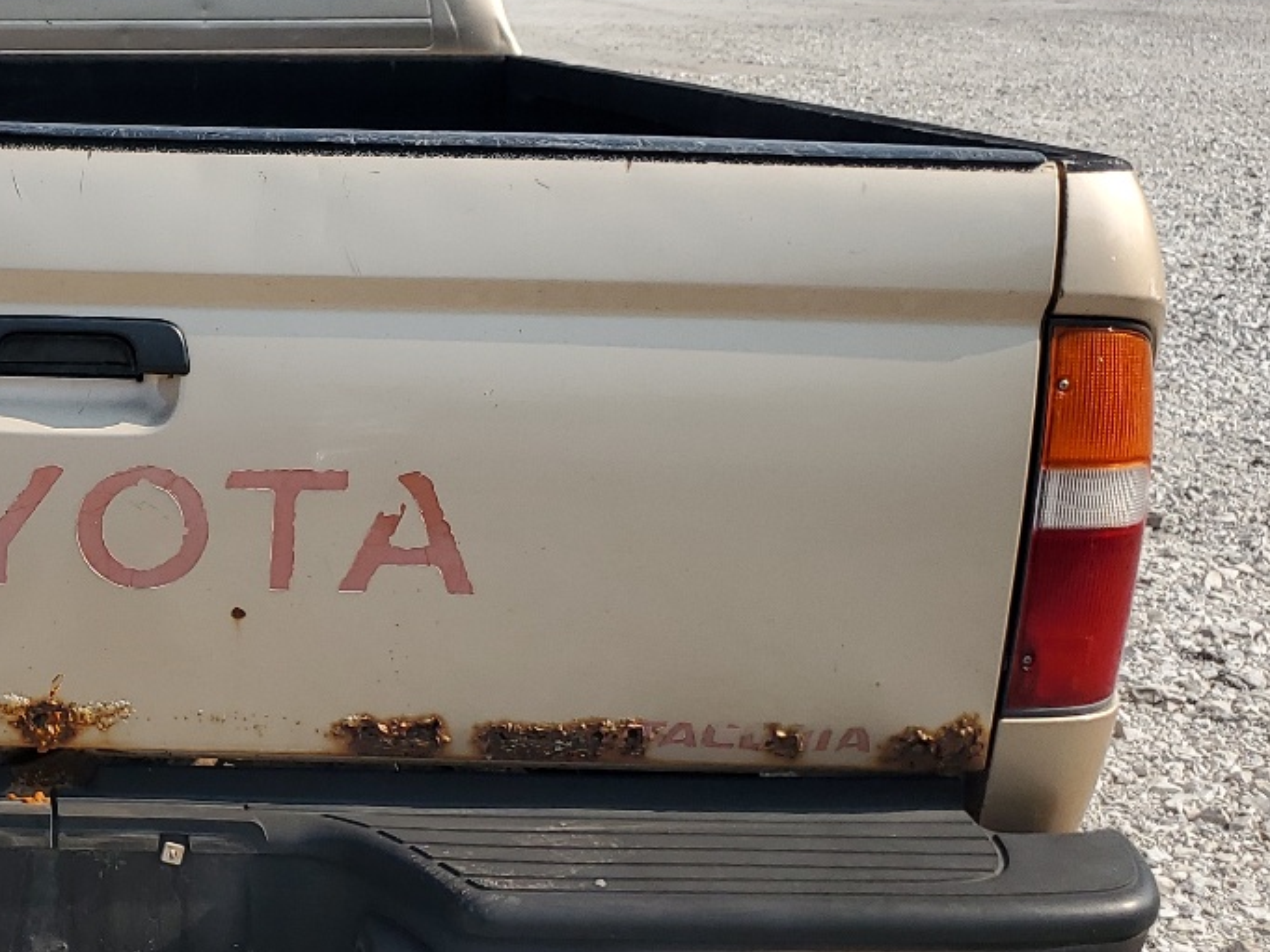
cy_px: 587
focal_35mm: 61
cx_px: 37
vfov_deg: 24.0
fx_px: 2237
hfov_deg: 29.8
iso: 50
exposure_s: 1/2500
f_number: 1.5
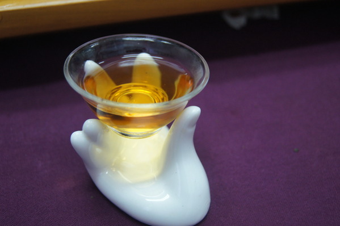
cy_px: 113
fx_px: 425
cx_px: 170
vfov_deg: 29.8
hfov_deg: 43.6
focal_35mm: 45
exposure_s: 1/50
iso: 1000
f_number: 4.5
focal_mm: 30
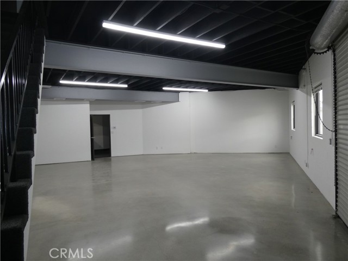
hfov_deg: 71.6
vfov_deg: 56.8
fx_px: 241
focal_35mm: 24
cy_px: 130
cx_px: 174
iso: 125
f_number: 3.3
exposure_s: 1/60
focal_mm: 4.3
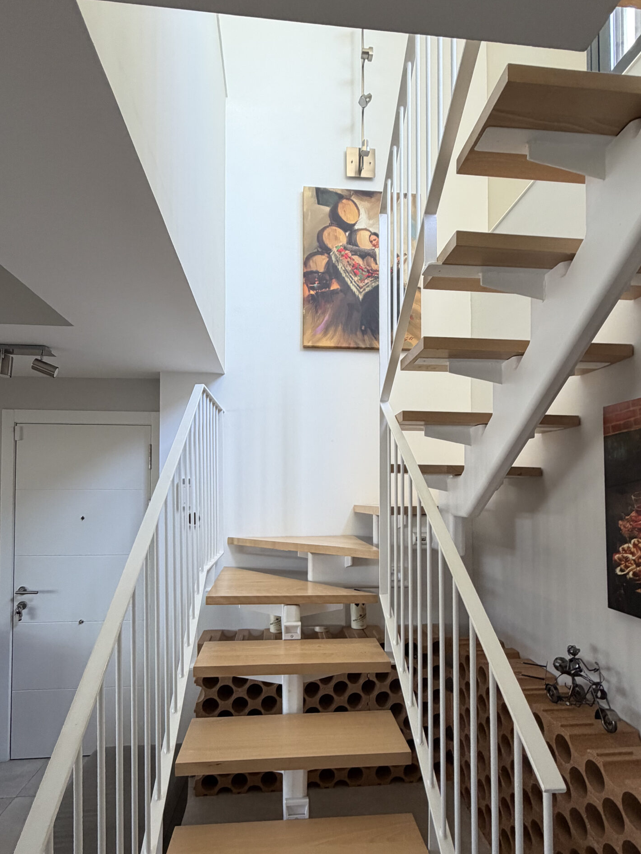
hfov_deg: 68.7
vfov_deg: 84.2
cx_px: 318
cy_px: 485
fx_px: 469
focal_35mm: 19
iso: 200
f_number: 2.2
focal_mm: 2.22
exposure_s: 1/121
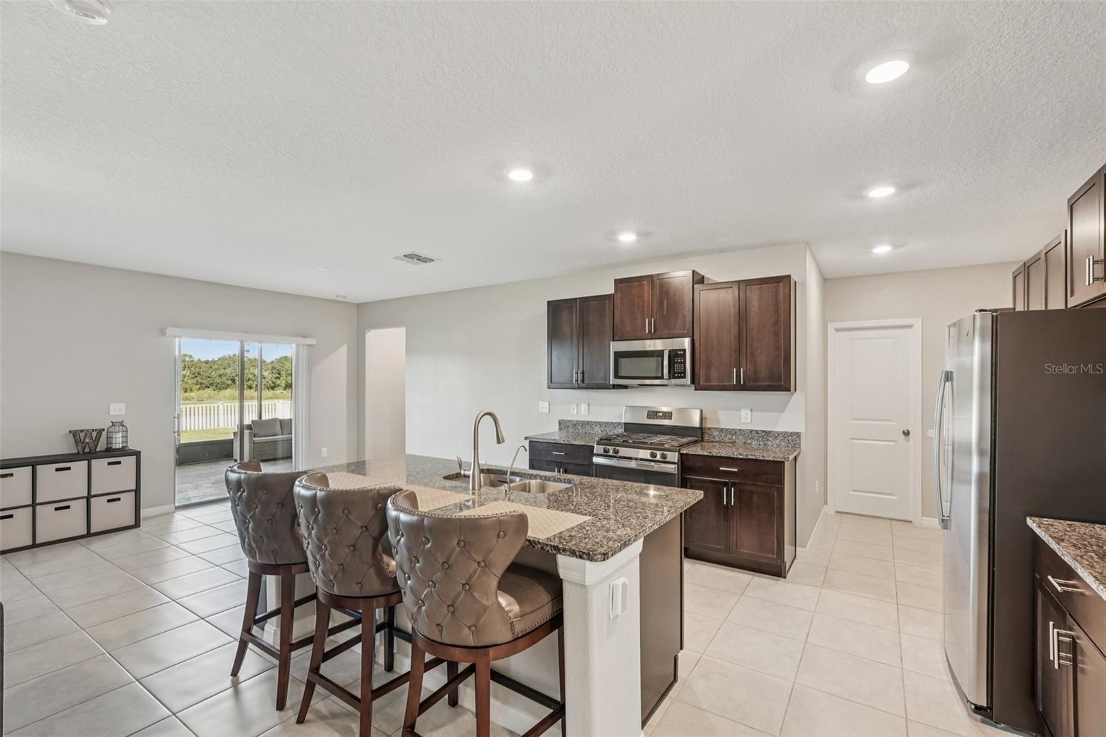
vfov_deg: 73.7
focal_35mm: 16
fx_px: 491
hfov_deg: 96.7
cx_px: 553
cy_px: 368
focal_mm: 16
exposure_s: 1/8
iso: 400
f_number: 8
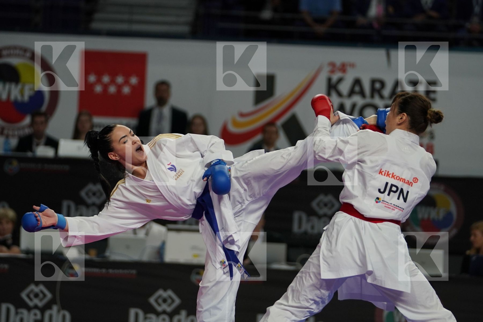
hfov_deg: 8.4
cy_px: 161
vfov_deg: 5.6
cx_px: 242
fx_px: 3300
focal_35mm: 246
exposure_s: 1/1000
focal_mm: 164
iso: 1000
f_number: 2.8
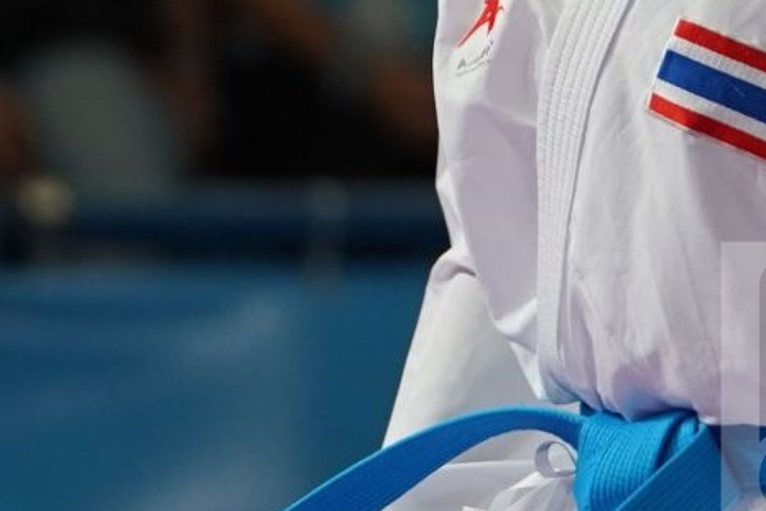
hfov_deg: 1.9
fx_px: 23688
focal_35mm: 1113
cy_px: -192
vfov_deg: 1.2
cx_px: 874
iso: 800
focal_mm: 192
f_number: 2.8
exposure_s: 1/1000
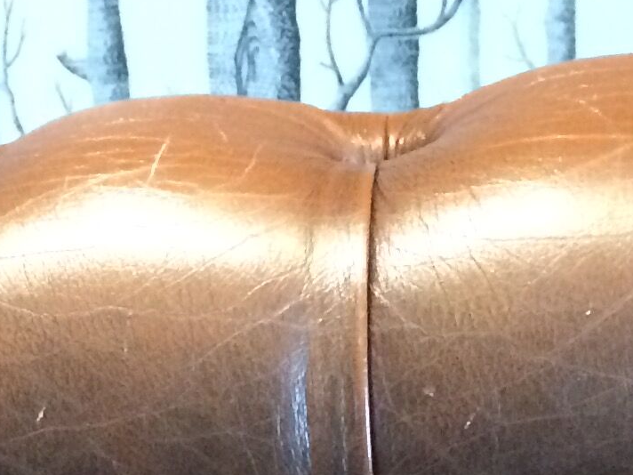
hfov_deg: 14.8
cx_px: 246
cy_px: 1034
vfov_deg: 10.1
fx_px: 2432
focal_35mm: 133
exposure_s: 1/17
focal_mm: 4.15
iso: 500
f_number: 2.2
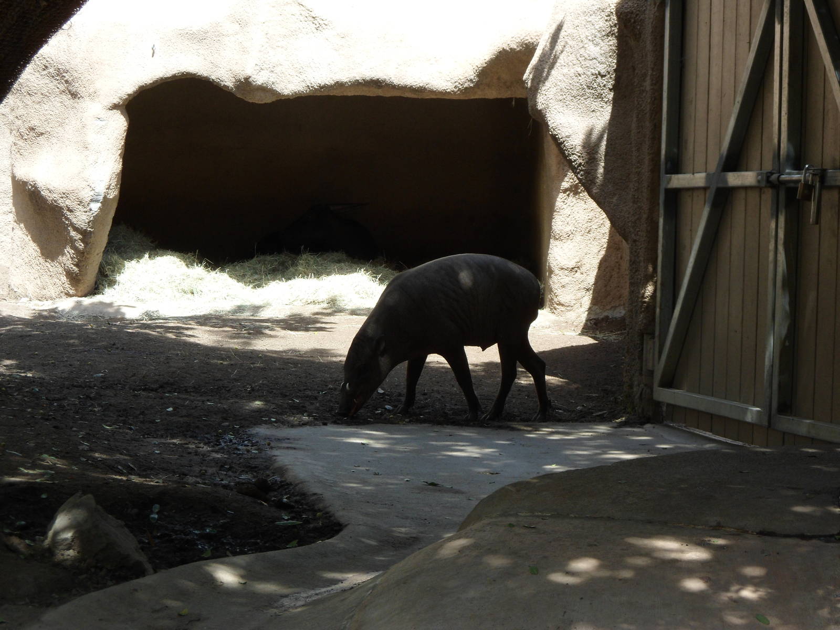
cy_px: 315
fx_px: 2548
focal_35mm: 105
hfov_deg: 18.7
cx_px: 420
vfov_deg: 14.1
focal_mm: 17.7
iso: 80
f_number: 5.3
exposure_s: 1/90
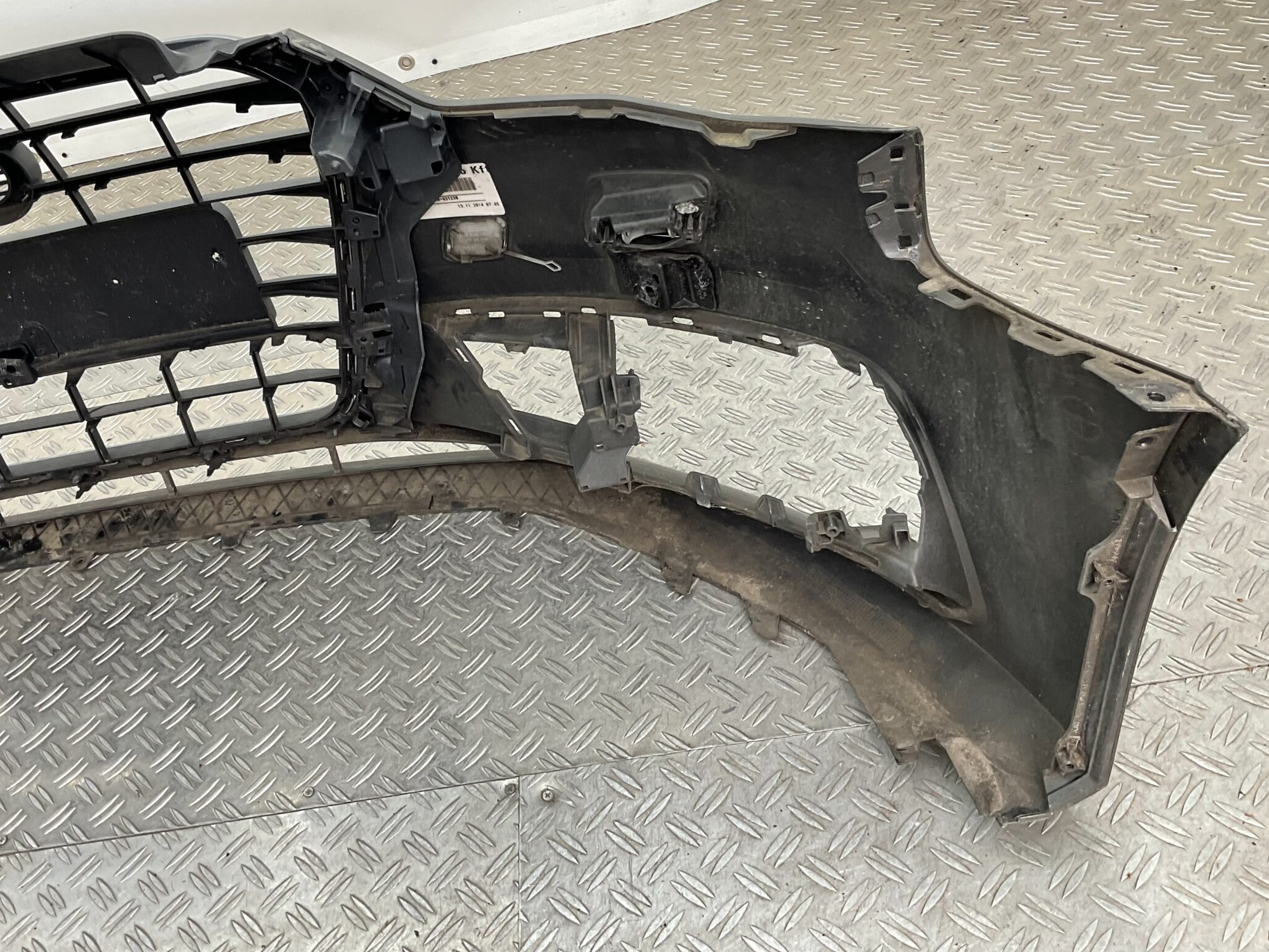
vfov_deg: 39.6
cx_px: 498
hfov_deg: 51.0
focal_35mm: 36
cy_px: 406
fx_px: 1320
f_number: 1.8
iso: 32
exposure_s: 1/120
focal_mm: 3
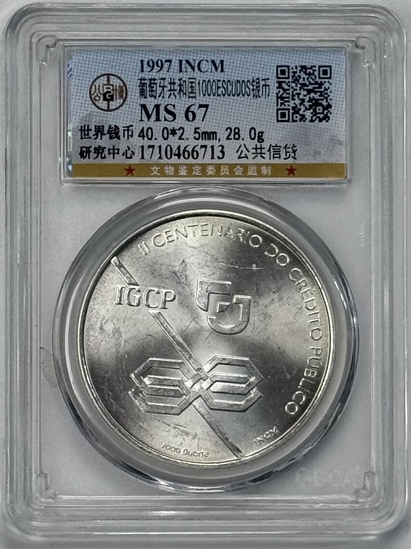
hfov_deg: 30.2
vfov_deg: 39.7
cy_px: 274
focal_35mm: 48
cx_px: 206
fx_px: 761
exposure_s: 1/239
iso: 80
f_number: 1.78
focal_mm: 6.76
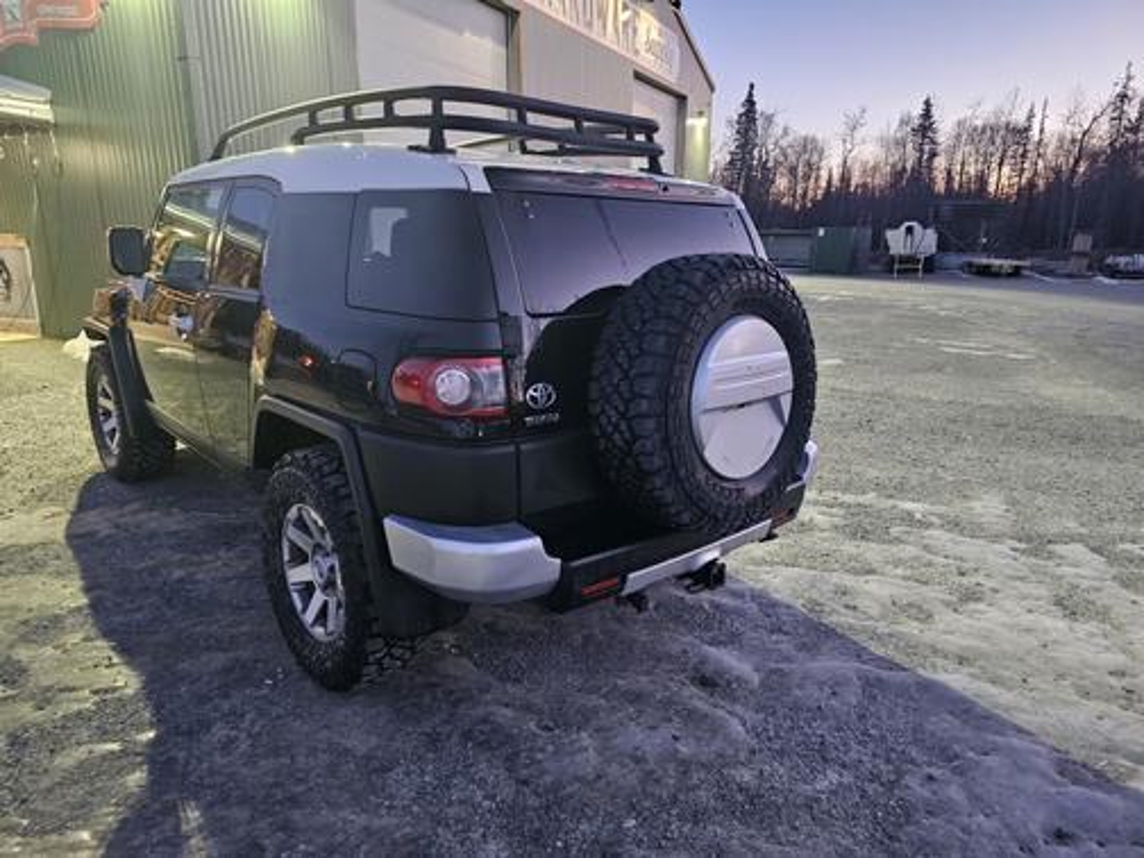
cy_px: 429
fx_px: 760
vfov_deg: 58.9
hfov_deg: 73.9
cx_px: 572
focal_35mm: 23
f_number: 1.7
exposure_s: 1/24
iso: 640
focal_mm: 6.3
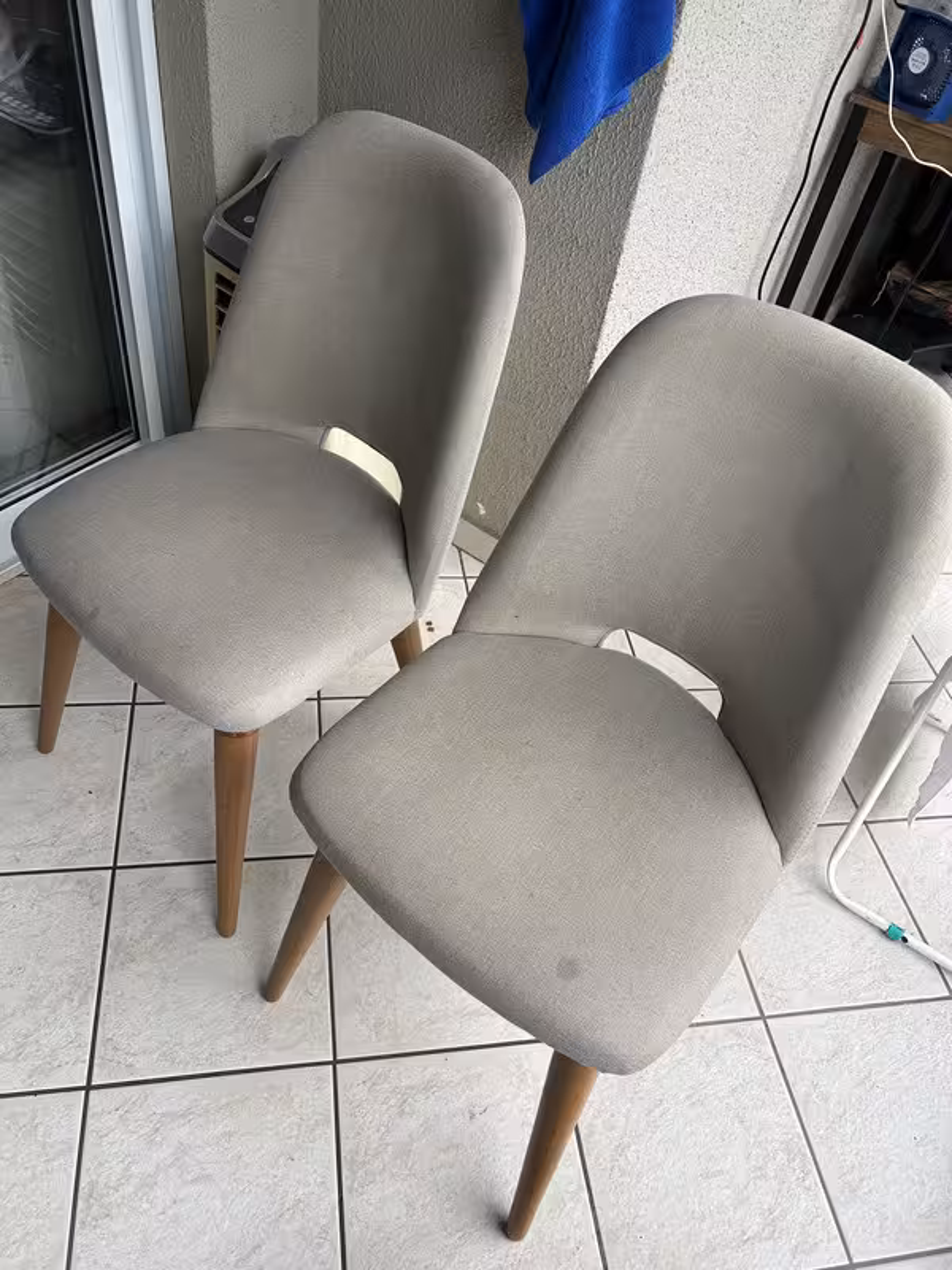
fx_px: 953
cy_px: 635
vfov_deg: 67.3
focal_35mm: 26
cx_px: 476
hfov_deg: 53.1
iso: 50
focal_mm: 5.7
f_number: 1.5
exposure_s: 1/384
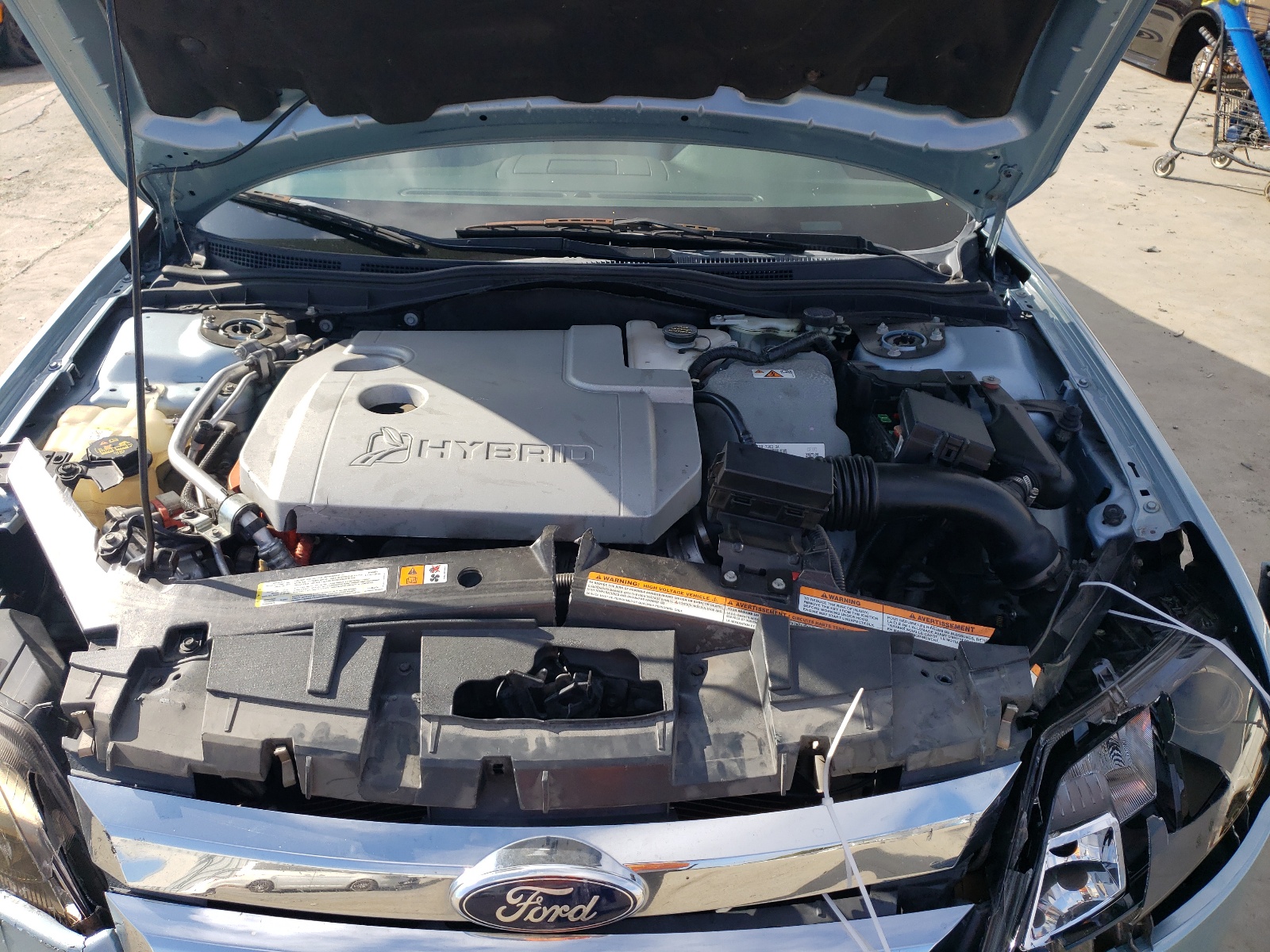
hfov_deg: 67.3
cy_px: 476
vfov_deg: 53.1
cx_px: 635
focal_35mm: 26
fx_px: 954
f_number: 1.5
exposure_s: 1/1429
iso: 50
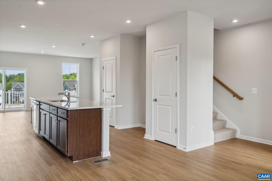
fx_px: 204
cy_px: 90
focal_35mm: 27
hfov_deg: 67.4
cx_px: 136
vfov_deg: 47.9
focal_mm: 27
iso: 160
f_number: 7.1
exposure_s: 1/15
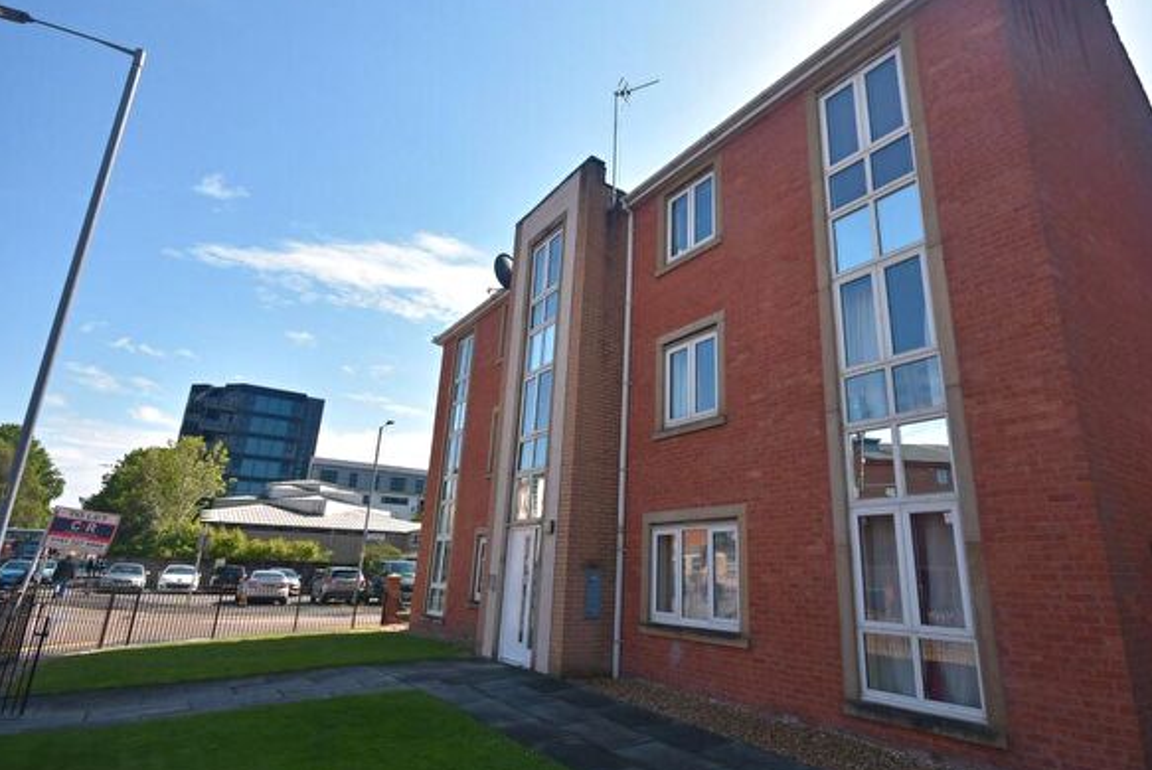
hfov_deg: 89.5
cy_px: 375
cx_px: 644
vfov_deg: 67.5
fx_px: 577
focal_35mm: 18
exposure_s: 1/500
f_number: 8
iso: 320
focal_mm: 10
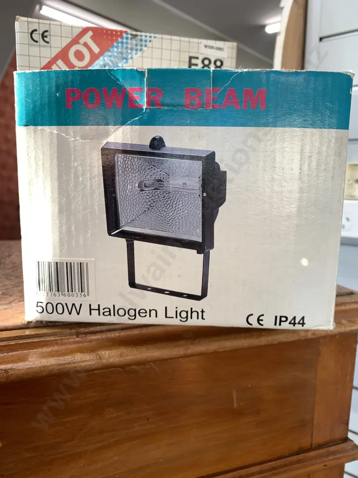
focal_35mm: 26
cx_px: 179
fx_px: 359
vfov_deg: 67.3
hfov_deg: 53.1
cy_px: 239
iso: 40
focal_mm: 4.25
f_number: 1.8
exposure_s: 1/100
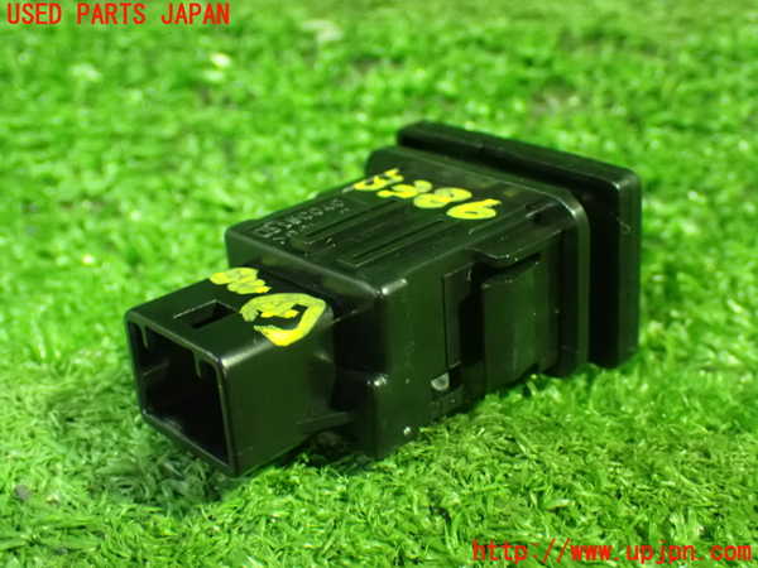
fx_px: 1095
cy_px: 284
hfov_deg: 38.2
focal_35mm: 50
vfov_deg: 29.1
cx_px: 379
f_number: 3.2
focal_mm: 9.01
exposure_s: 1/20
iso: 1600
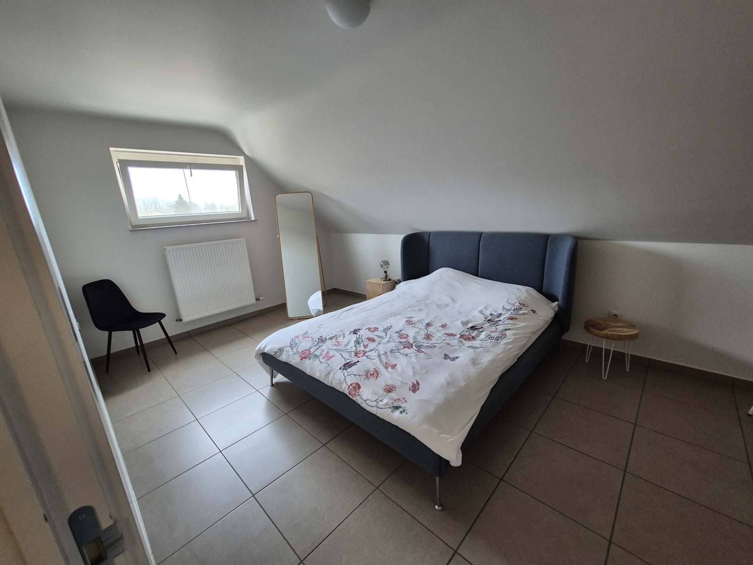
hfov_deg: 106.2
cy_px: 282
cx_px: 376
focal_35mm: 13
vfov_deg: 89.9
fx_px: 283
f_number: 2.2
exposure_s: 1/50
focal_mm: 2.2
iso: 320
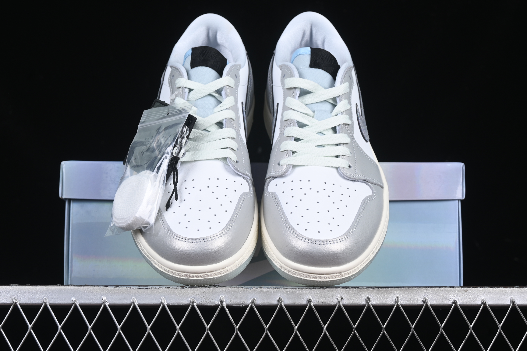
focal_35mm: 75
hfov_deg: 27.0
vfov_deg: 18.2
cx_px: 264
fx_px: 1098
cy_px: 176
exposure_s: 1/80
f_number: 8
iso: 160
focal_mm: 50
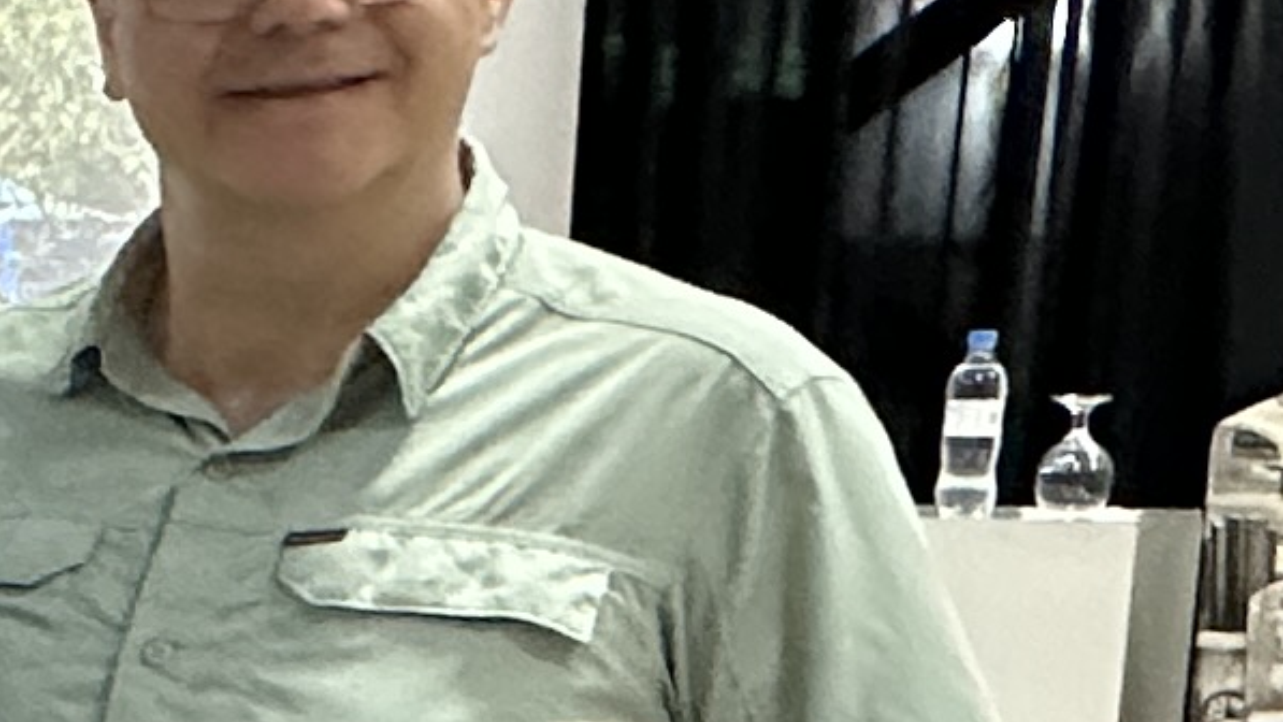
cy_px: 935
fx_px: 3505
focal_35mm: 103
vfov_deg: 11.5
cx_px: -1171
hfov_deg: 16.5
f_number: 2.2
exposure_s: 1/60
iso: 500
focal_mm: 2.22
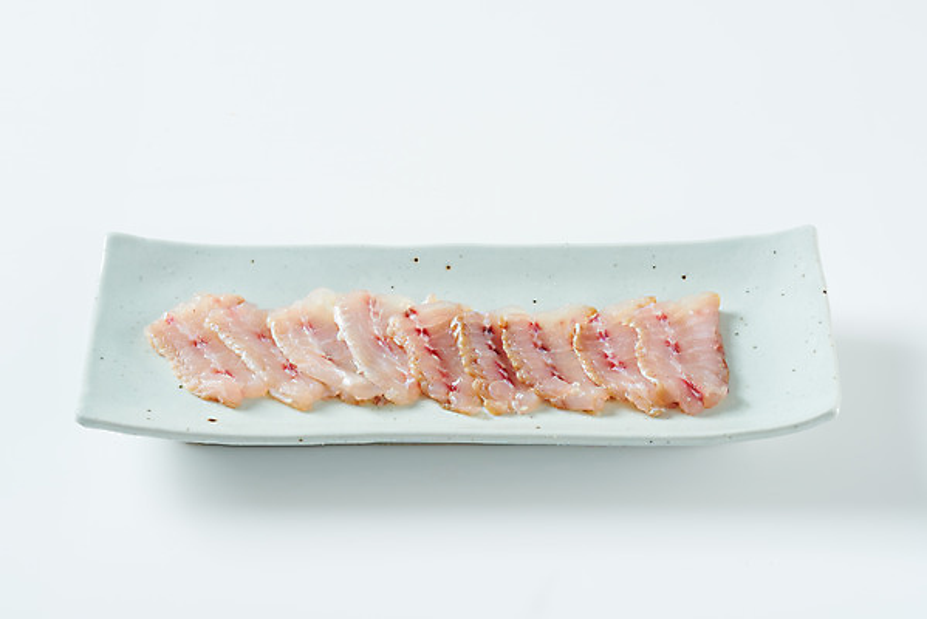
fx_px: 2705
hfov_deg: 19.4
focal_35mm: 105
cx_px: 464
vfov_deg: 13.1
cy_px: 310
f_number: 22
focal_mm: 105
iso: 250
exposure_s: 1/125
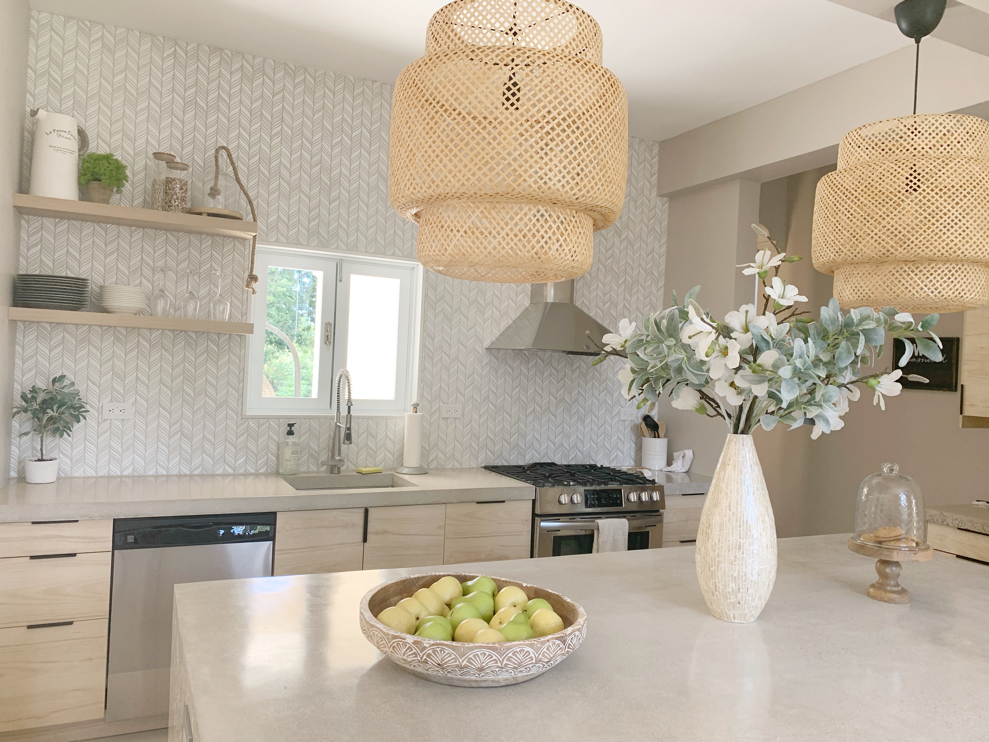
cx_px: 494
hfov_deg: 67.3
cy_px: 371
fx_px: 743
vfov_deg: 53.1
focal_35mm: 26
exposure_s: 1/121
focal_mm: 4.25
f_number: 1.8
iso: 64
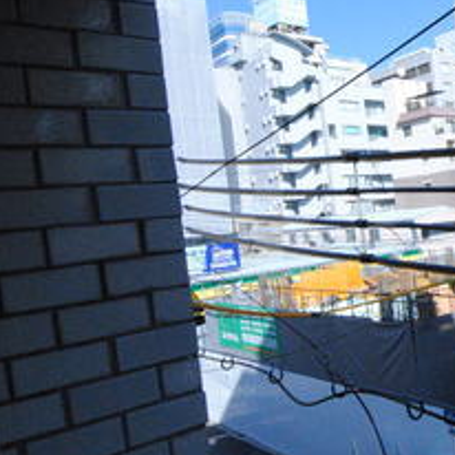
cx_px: 559
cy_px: 225
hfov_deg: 34.4
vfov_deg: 44.2
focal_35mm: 38
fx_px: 560
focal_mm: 9.5
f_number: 14
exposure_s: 1/800
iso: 1600
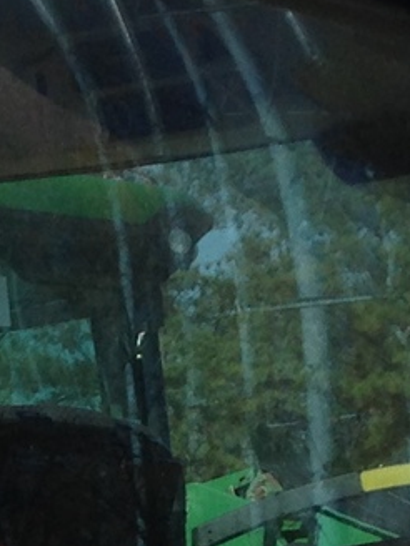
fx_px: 3253
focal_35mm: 206
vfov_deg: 9.2
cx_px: -310
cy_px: 970
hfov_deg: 7.0
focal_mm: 4.12
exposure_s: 1/1130
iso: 50
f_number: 2.4
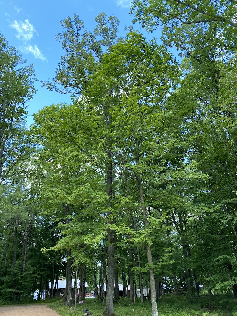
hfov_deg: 53.1
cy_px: 158
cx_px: 118
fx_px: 237
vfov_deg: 67.3
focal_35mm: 26
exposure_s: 1/122
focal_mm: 4.25
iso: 40
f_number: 1.8
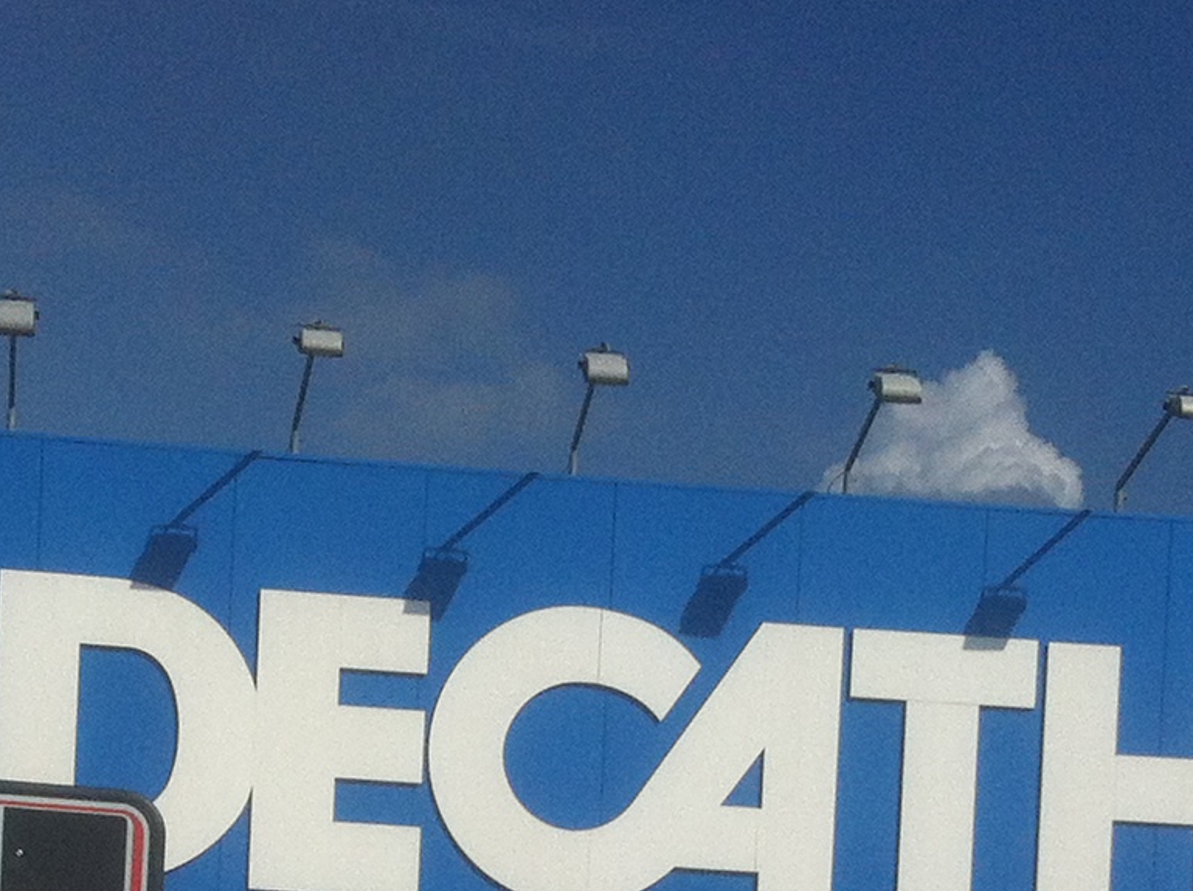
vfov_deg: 12.0
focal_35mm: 118
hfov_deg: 16.7
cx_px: 419
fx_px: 4060
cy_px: 1324
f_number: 2.8
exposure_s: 1/4309
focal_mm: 3.85
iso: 80
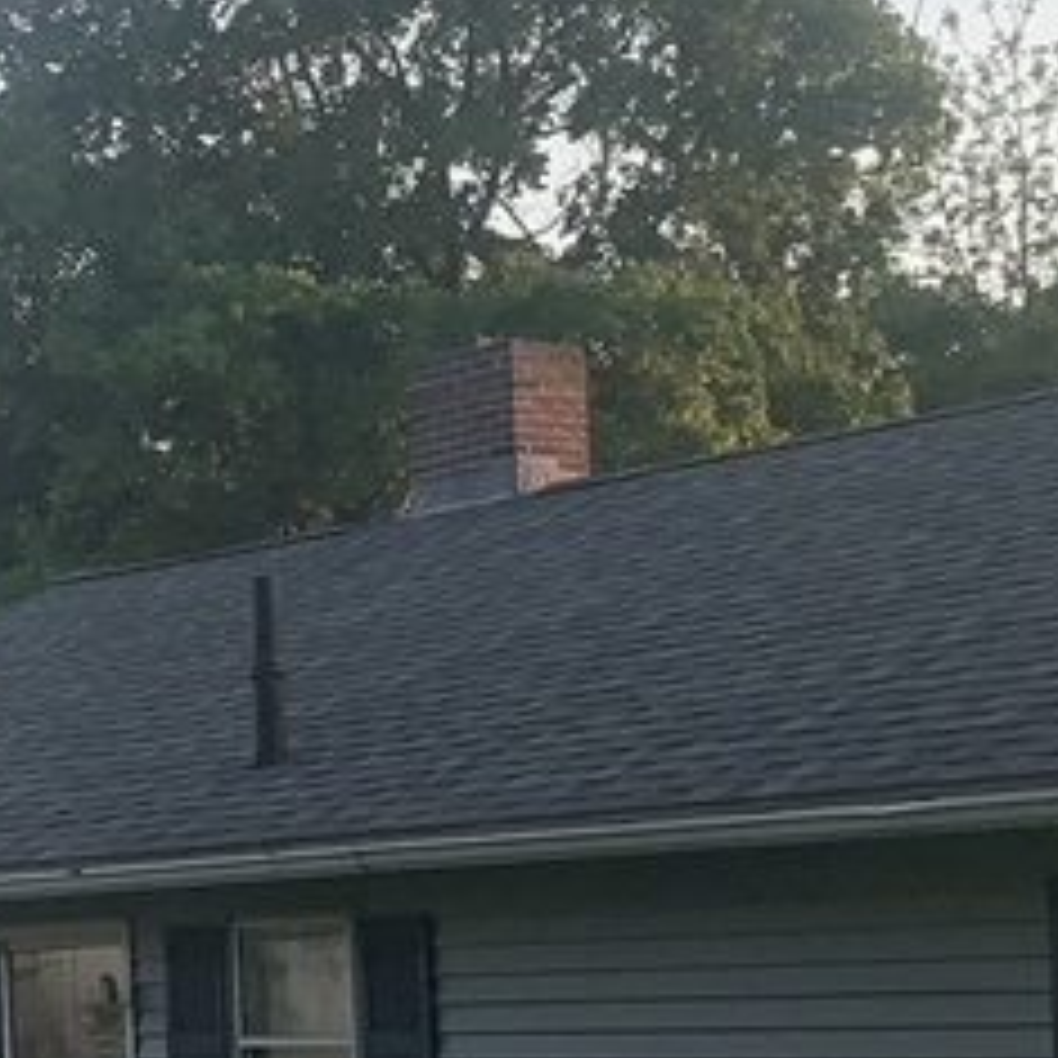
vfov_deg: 17.2
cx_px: 153
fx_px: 3458
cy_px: 909
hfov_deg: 17.2
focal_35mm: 100
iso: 25
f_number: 1.8
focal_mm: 4.25
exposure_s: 1/759
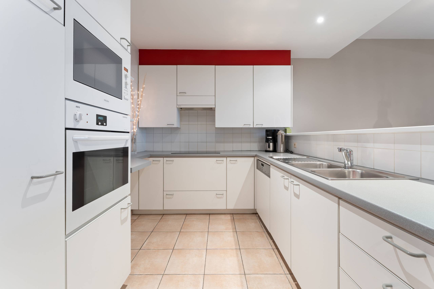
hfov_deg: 100.4
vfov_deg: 77.3
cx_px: 217
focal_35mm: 15
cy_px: 144
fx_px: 181
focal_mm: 15
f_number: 11
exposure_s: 3.2
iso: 250
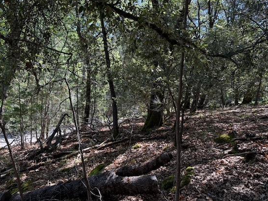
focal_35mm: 28
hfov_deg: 63.4
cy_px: 84
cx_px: 145
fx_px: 217
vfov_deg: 49.5
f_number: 1.78
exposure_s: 1/410
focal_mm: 6.76
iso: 100
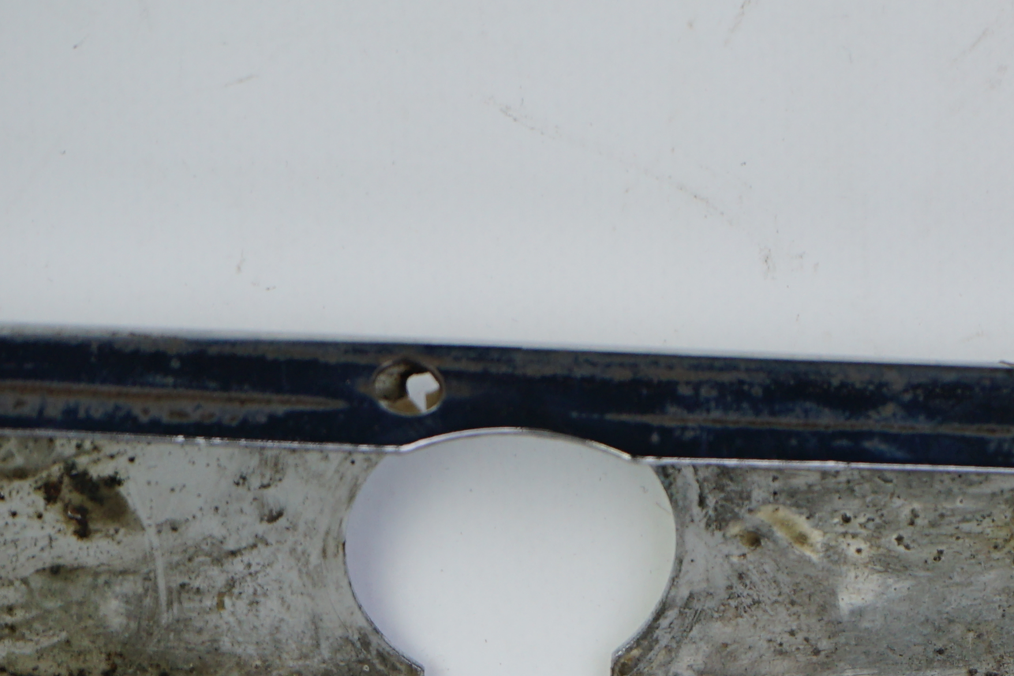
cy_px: 942
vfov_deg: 5.7
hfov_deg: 8.5
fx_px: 6732
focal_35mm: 239
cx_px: 1344
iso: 200
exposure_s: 1/160
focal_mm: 70
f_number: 8
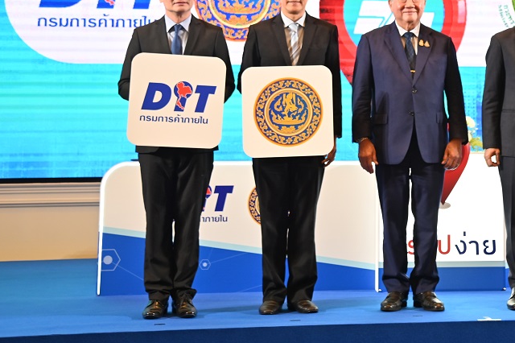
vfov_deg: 15.5
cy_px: 29
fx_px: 1244
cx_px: 415
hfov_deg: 23.0
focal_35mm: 87
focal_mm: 46
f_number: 4
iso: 1100
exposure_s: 1/250
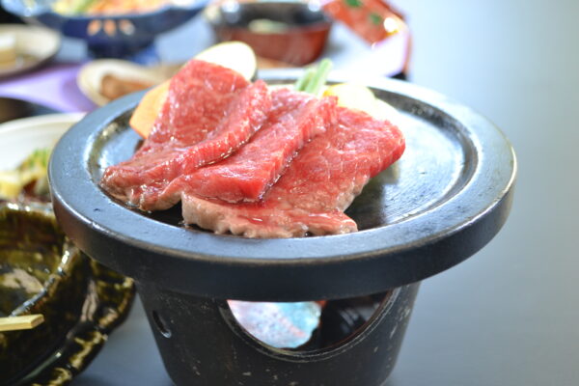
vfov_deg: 28.1
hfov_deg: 41.1
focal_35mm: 48
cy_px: 193
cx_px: 290
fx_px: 772
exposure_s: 1/40
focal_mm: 32
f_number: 4.8
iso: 800
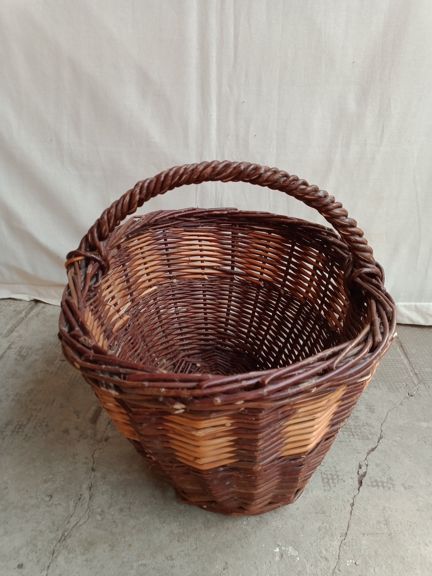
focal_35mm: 27
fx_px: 449
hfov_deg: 51.4
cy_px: 288
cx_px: 216
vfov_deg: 65.3
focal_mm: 3.54
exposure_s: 1/50
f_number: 2
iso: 147
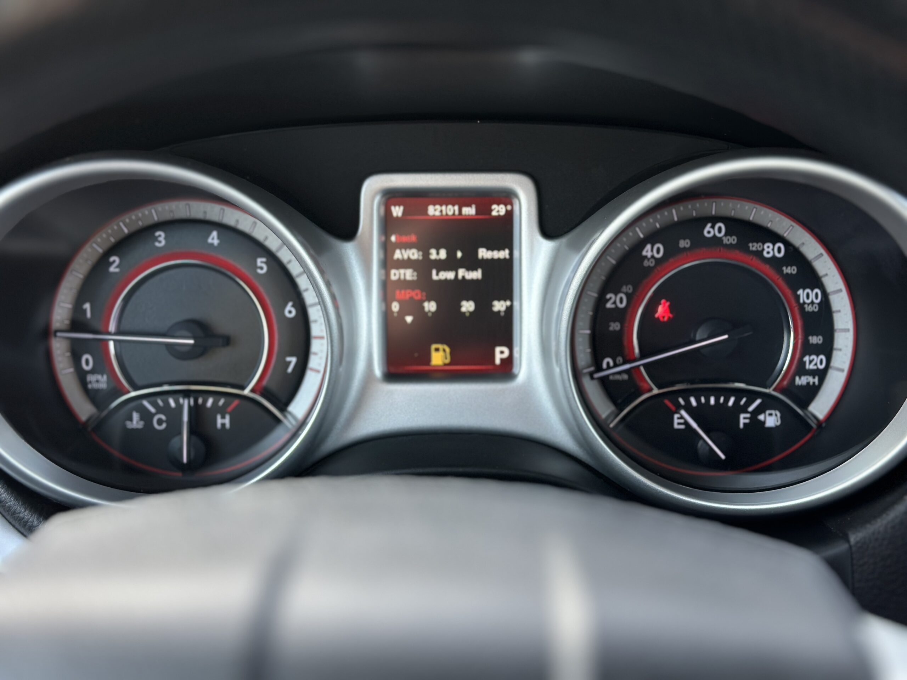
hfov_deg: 39.7
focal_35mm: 48
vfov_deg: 30.3
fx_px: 1258
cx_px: 454
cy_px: 340
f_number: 1.78
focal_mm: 6.86
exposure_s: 1/170
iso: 100
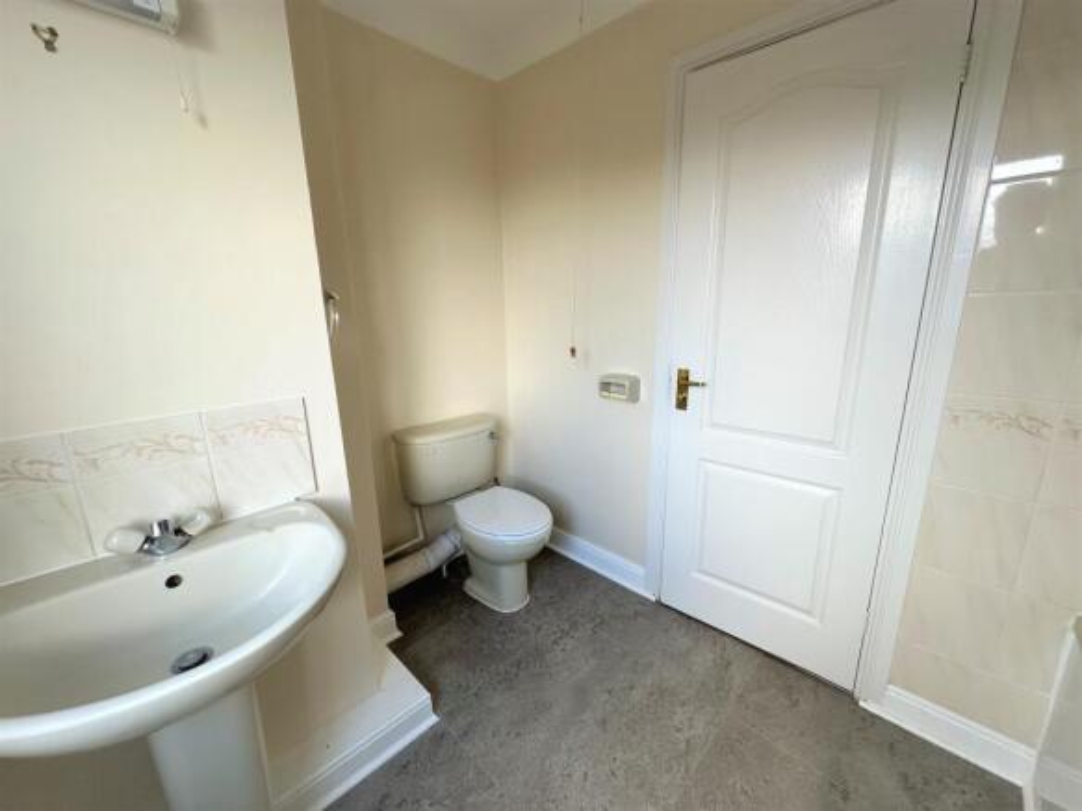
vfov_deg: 85.7
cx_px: 541
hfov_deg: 102.1
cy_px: 406
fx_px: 438
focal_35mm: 14
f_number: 2.2
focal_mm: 2.22
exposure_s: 1/99
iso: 100
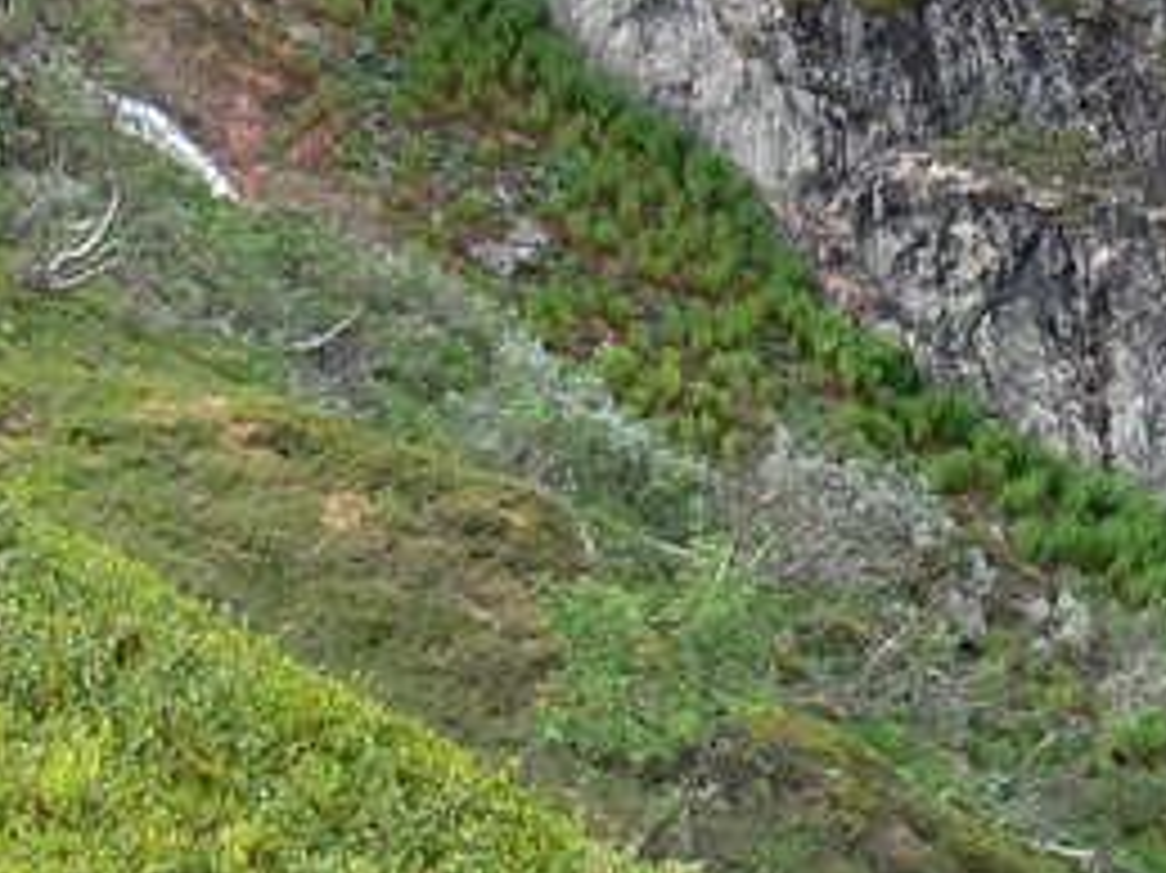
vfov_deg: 13.2
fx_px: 3603
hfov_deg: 18.4
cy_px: -333
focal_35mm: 107
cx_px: 734
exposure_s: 1/60
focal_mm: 7.4
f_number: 3.6
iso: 80
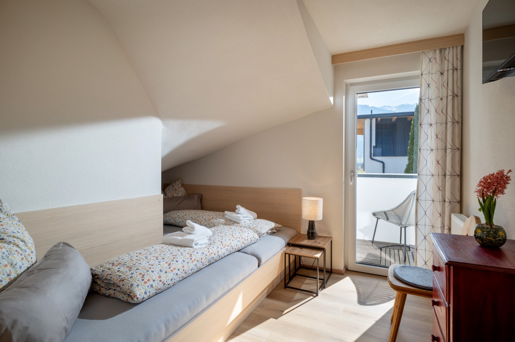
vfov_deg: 67.3
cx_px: 258
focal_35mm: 18
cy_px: 171
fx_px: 257
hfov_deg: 90.0
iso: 400
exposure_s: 1/100
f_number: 5.6
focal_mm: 18
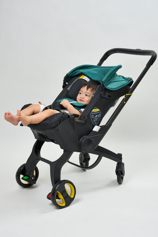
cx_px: 79
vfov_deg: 37.9
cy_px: 118
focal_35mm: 52
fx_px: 346
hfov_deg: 25.8
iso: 400
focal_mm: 35
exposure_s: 1/80
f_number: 5
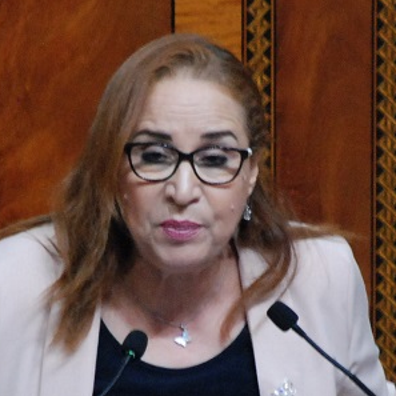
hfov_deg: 1.2
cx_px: 171
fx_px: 18534
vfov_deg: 1.2
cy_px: 282
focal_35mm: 1432
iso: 1600
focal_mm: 300
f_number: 5.6
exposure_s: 1/60
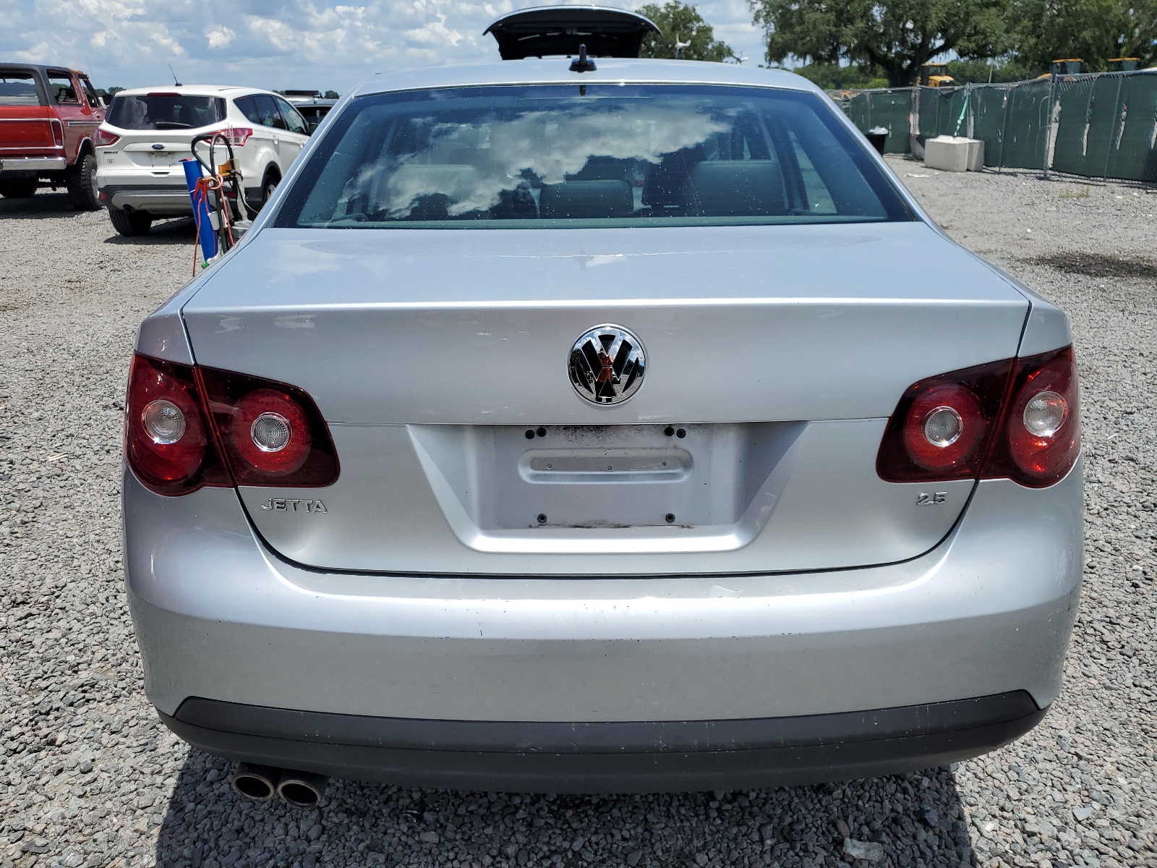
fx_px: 869
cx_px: 578
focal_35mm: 26
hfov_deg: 67.3
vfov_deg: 53.1
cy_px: 434
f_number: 1.5
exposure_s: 1/5000
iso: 50
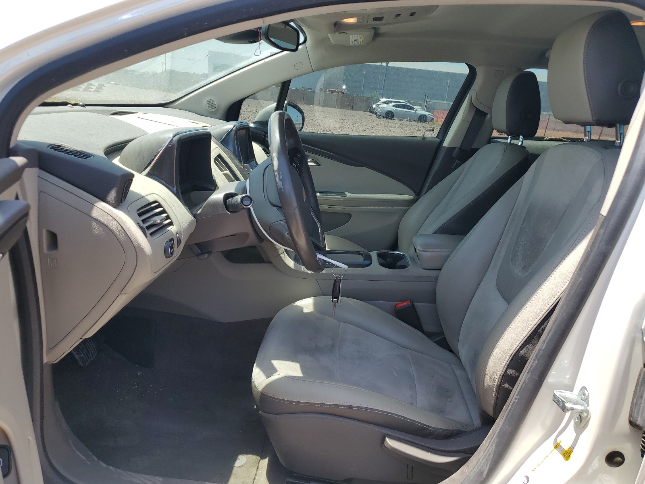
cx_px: 322
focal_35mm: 26
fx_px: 484
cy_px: 242
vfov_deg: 53.1
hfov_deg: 67.3
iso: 50
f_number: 1.5
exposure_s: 1/833
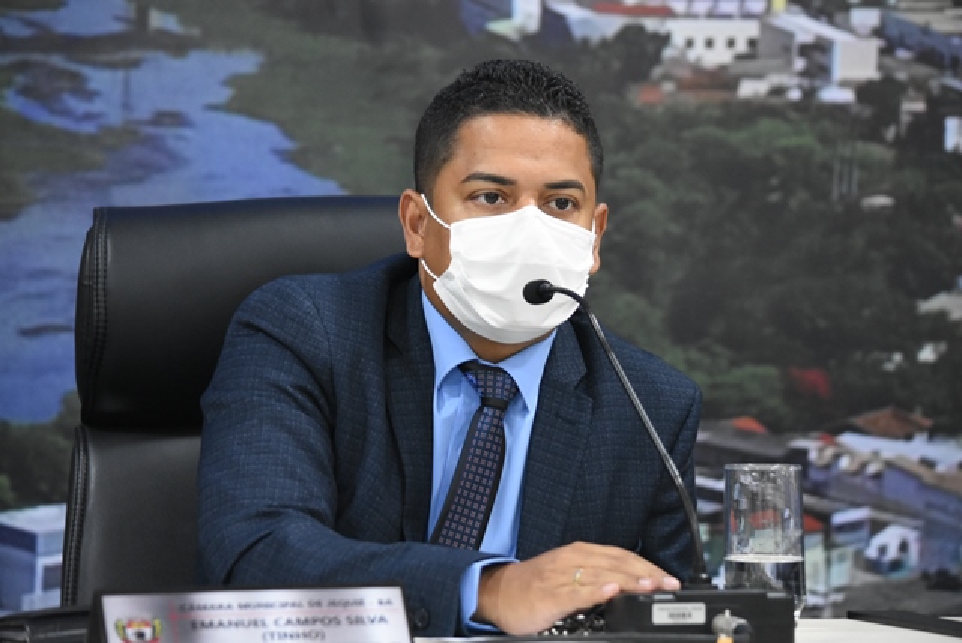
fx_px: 3932
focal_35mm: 147
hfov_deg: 13.9
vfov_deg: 9.4
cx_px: 481
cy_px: 322
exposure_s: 1/60
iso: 3200
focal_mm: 98
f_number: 5
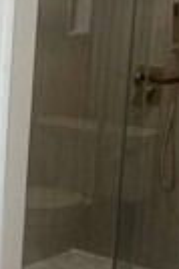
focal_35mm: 129
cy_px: 112
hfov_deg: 9.5
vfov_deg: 15.9
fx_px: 965
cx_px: -243
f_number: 1.5
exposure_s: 1/120
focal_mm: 5.7
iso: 50
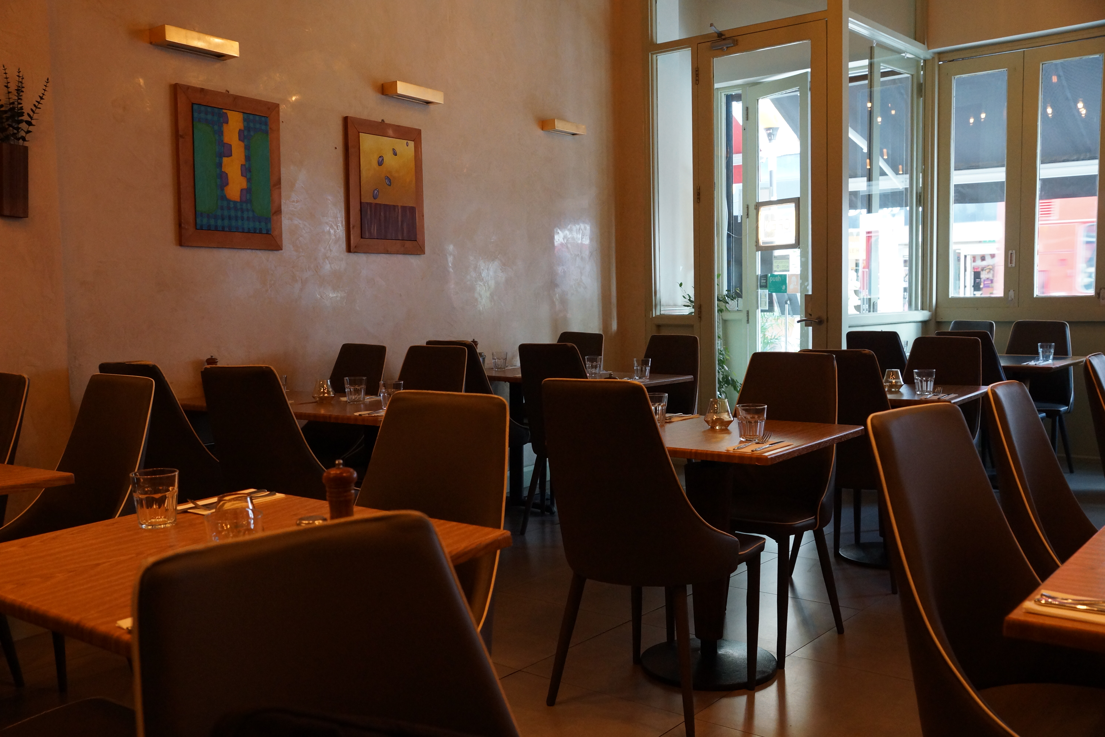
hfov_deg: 57.2
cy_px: 368
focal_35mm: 33
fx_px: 1013
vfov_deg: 40.0
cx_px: 552
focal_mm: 22
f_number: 4
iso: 1000
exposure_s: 1/60
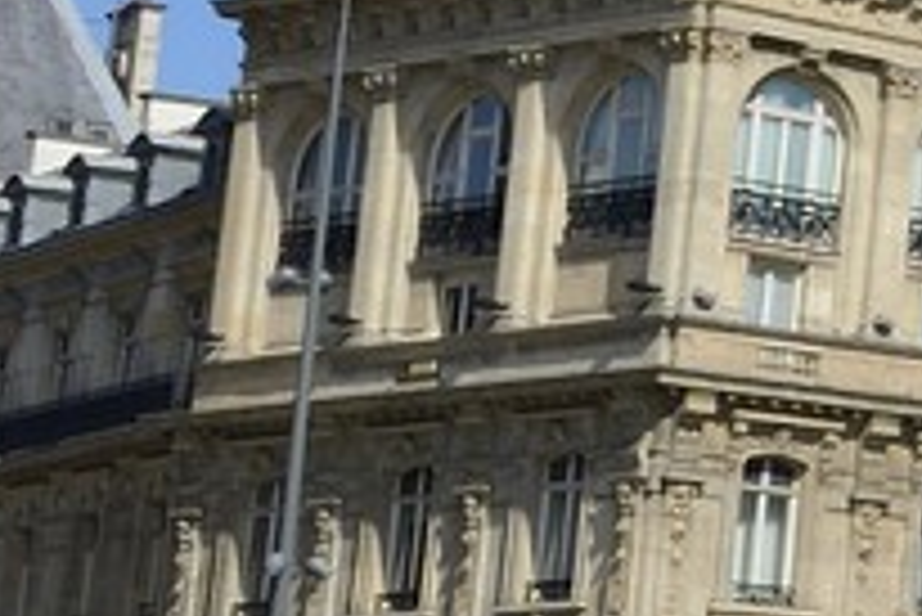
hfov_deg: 8.3
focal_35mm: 187
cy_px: -121
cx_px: 3189
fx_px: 4793
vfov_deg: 7.3
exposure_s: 1/400
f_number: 8
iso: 100
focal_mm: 24
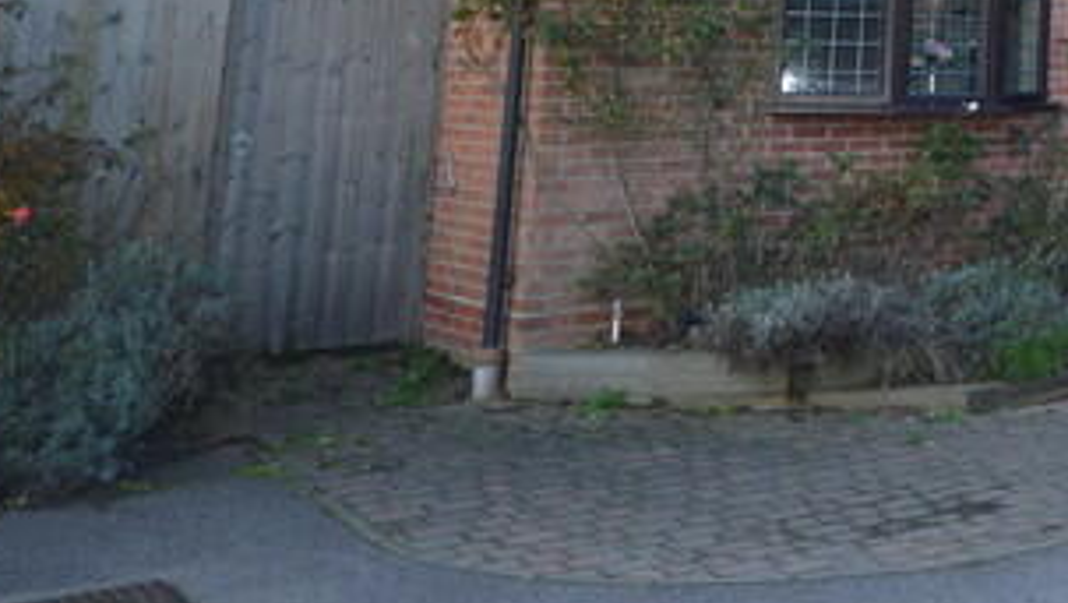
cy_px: -199
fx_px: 1502
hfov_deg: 30.3
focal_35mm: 53
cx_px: 1413
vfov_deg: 20.5
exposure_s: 1/125
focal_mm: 10
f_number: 4
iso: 140
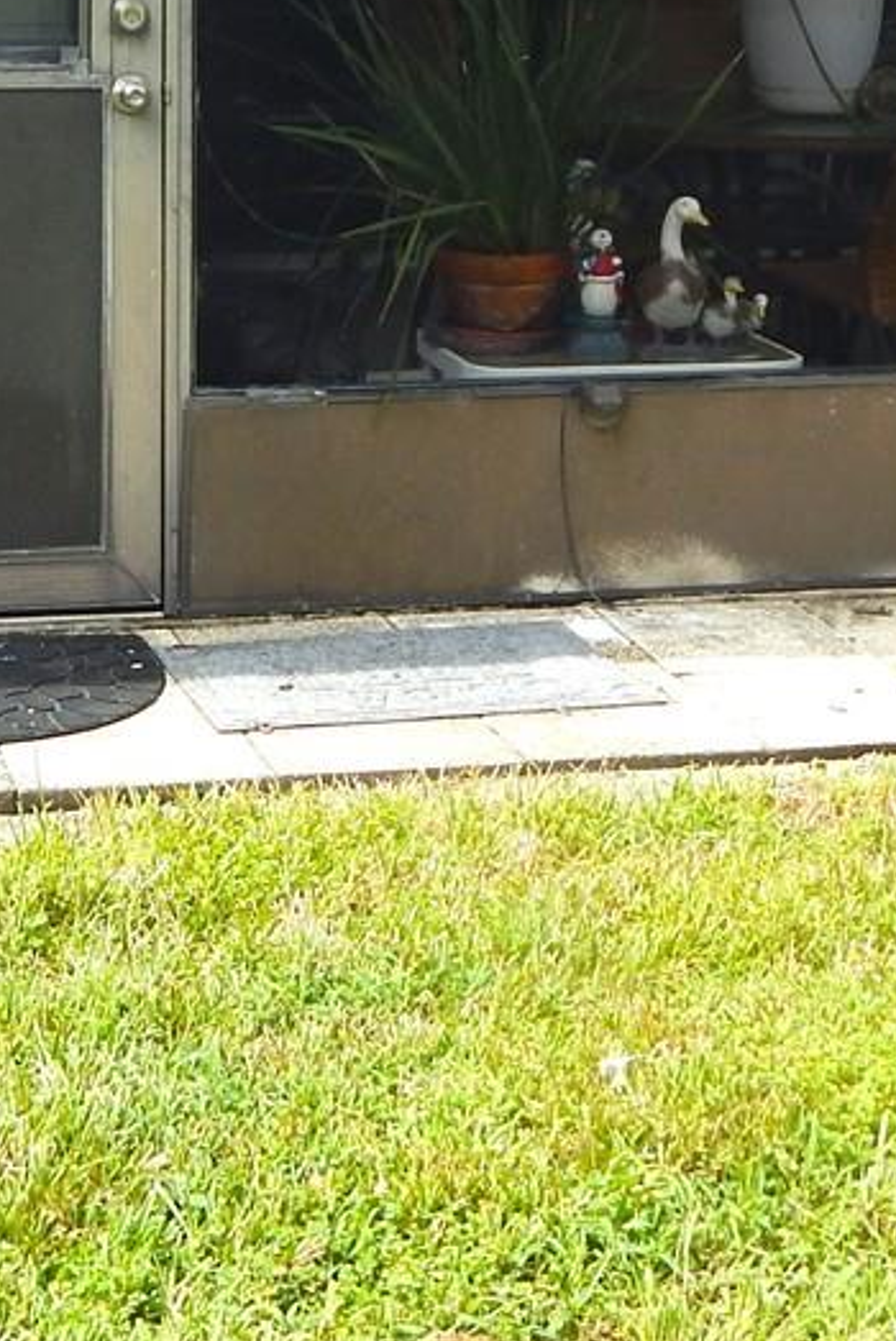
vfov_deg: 26.8
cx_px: 69
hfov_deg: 18.4
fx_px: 2722
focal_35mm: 73
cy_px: 143
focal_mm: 4
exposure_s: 1/640
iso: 125
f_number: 3
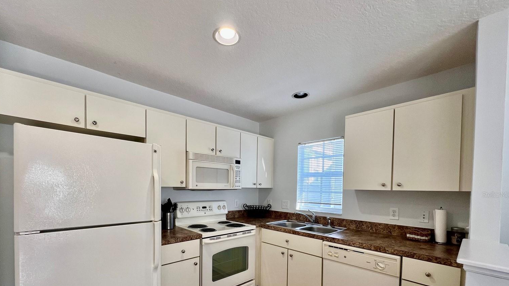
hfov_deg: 102.9
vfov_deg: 68.2
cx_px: 245
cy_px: 194
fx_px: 202
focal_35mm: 15
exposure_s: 1/120
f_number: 1.8
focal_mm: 1.57
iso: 100
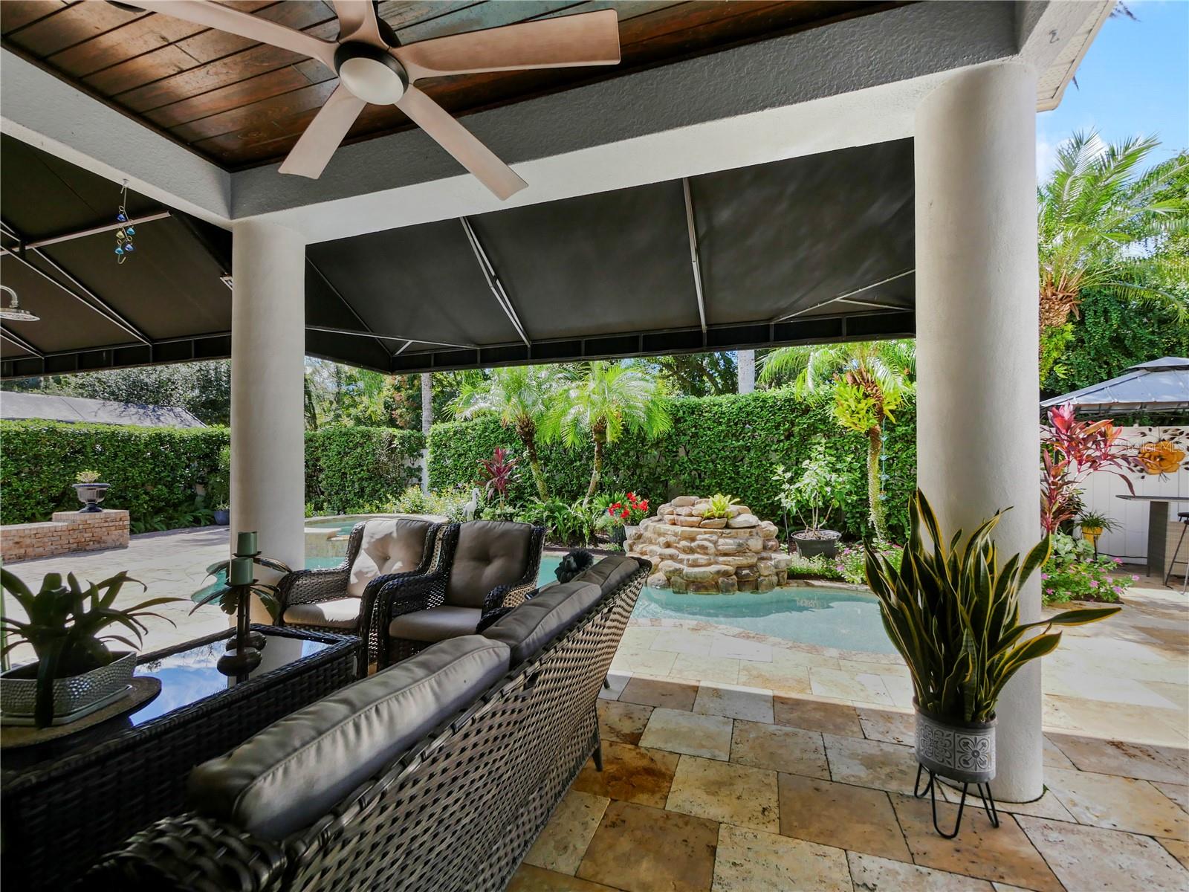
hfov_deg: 102.1
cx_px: 594
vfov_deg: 85.7
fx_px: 481
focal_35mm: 14
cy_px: 446
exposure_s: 1/250
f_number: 6.3
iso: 200
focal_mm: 7
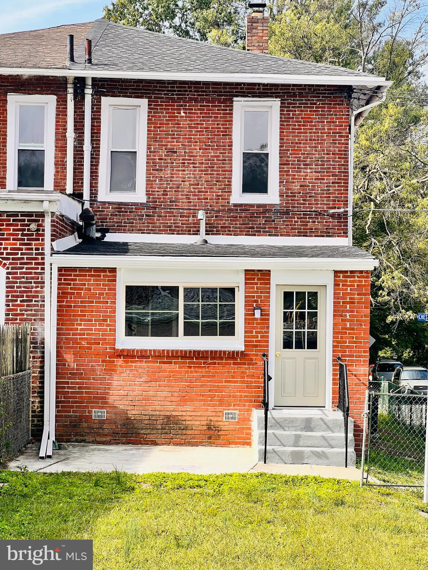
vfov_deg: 25.3
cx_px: 214
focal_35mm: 77
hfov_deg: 19.1
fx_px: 1269
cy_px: 285
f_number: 2.8
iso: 32
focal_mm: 9
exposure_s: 1/291
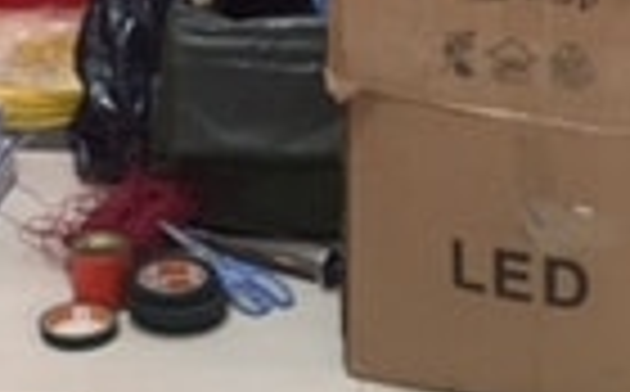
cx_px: 598
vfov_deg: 9.0
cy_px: 572
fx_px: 2417
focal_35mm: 141
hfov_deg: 14.7
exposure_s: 1/33
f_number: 2.2
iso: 64
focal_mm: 4.15
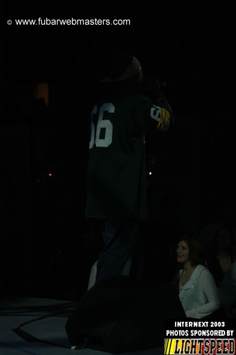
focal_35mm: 120
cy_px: 178
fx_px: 1182
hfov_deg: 11.4
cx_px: 118
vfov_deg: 17.1
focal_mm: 80
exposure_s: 1/60
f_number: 5
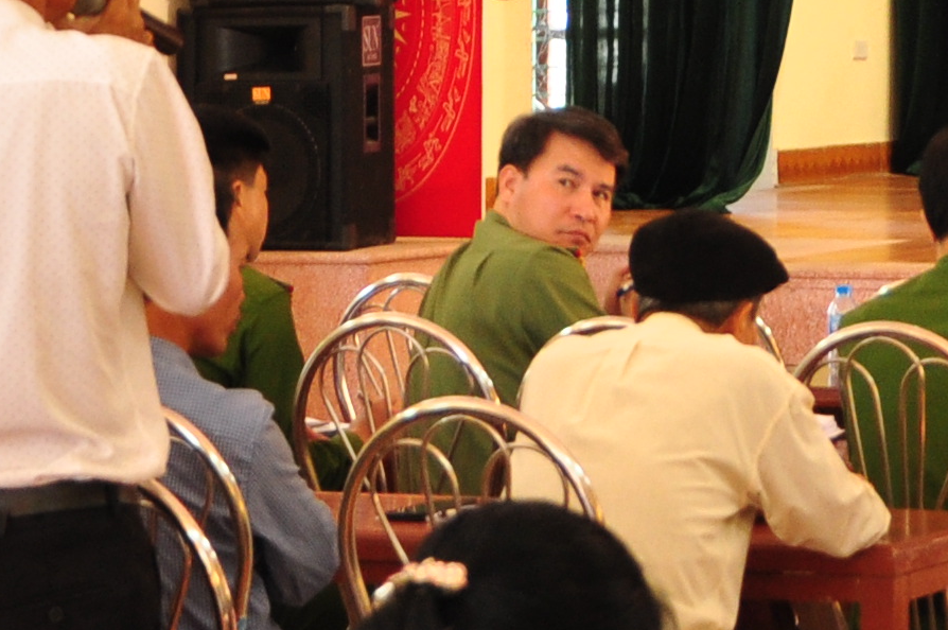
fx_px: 4919
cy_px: -470
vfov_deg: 7.1
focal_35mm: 187
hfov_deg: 10.8
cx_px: 1109
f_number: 4.5
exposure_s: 1/30
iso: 500
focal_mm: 26
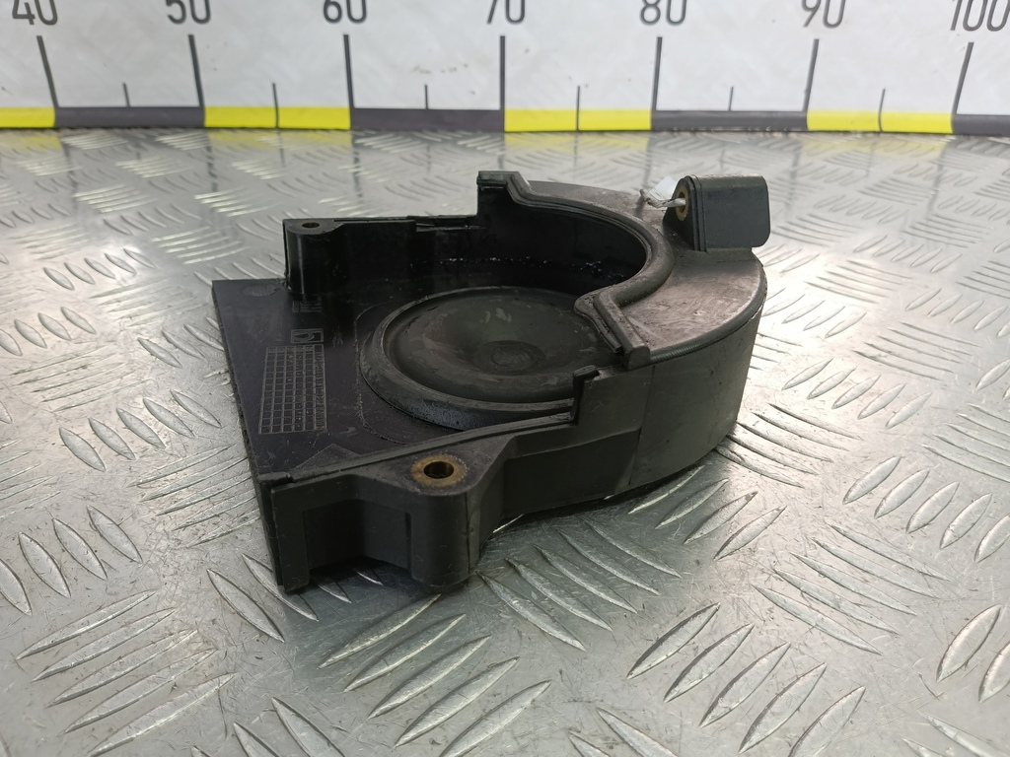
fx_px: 788
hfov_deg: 65.3
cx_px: 505
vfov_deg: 51.4
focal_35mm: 27
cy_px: 378
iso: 104
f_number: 1.6
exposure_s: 1/50
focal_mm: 4.11
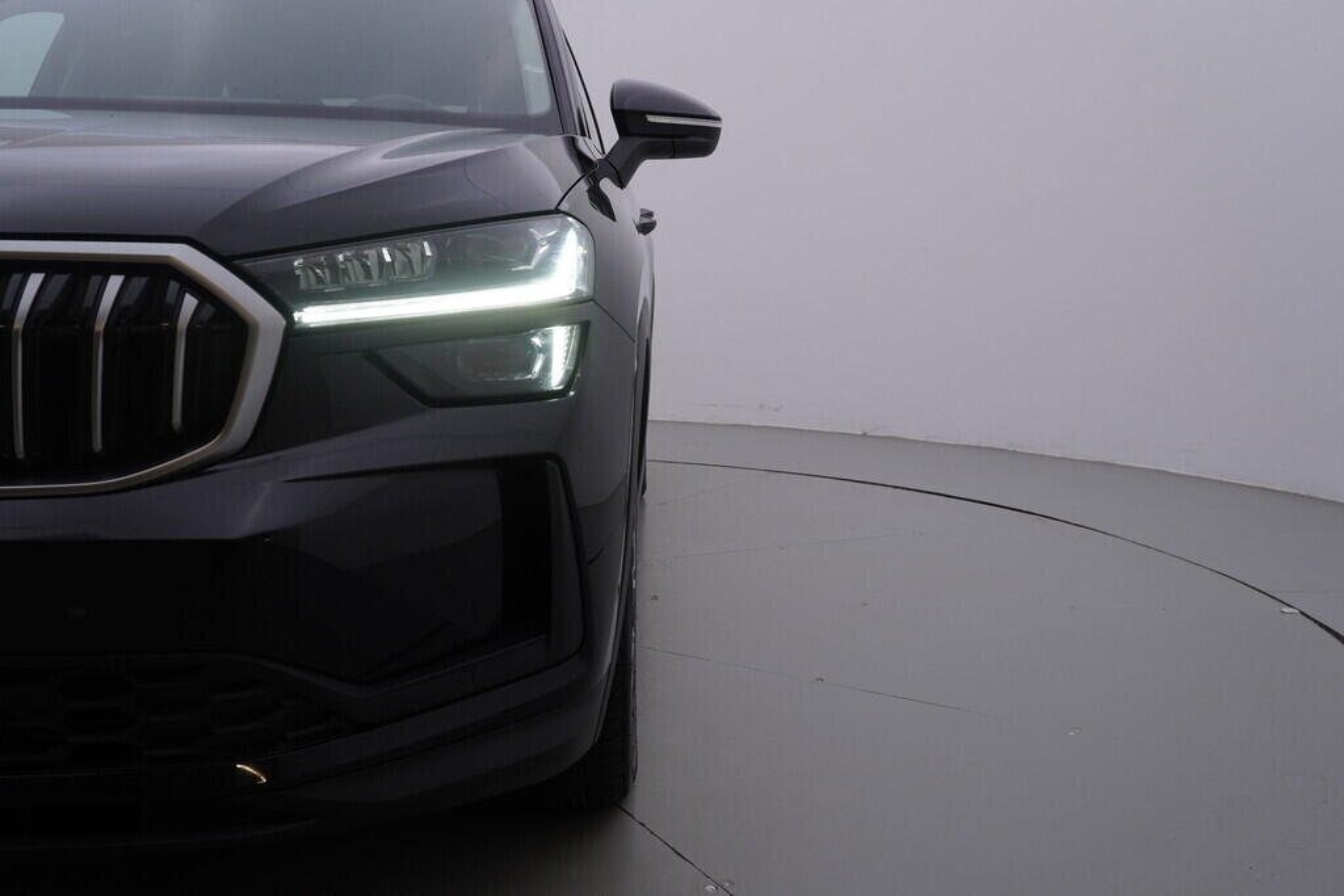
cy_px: 448
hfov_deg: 53.1
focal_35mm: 36
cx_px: 672
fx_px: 1344
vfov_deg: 36.9
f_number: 5
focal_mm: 24
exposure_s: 1/125
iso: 125
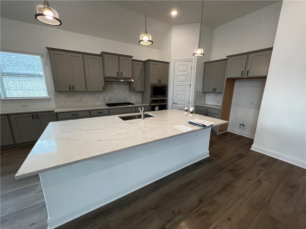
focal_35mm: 13
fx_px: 115
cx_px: 153
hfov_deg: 106.2
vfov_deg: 89.9
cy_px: 114
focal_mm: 1.57
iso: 200
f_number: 1.8
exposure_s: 1/120
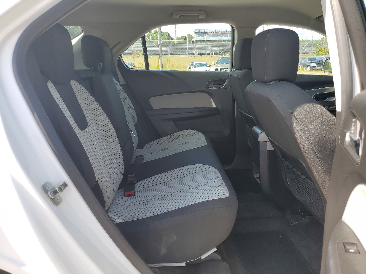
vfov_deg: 53.1
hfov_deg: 67.3
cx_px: 183
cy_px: 137
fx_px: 275
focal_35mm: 26
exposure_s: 1/667
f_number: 1.5
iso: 50
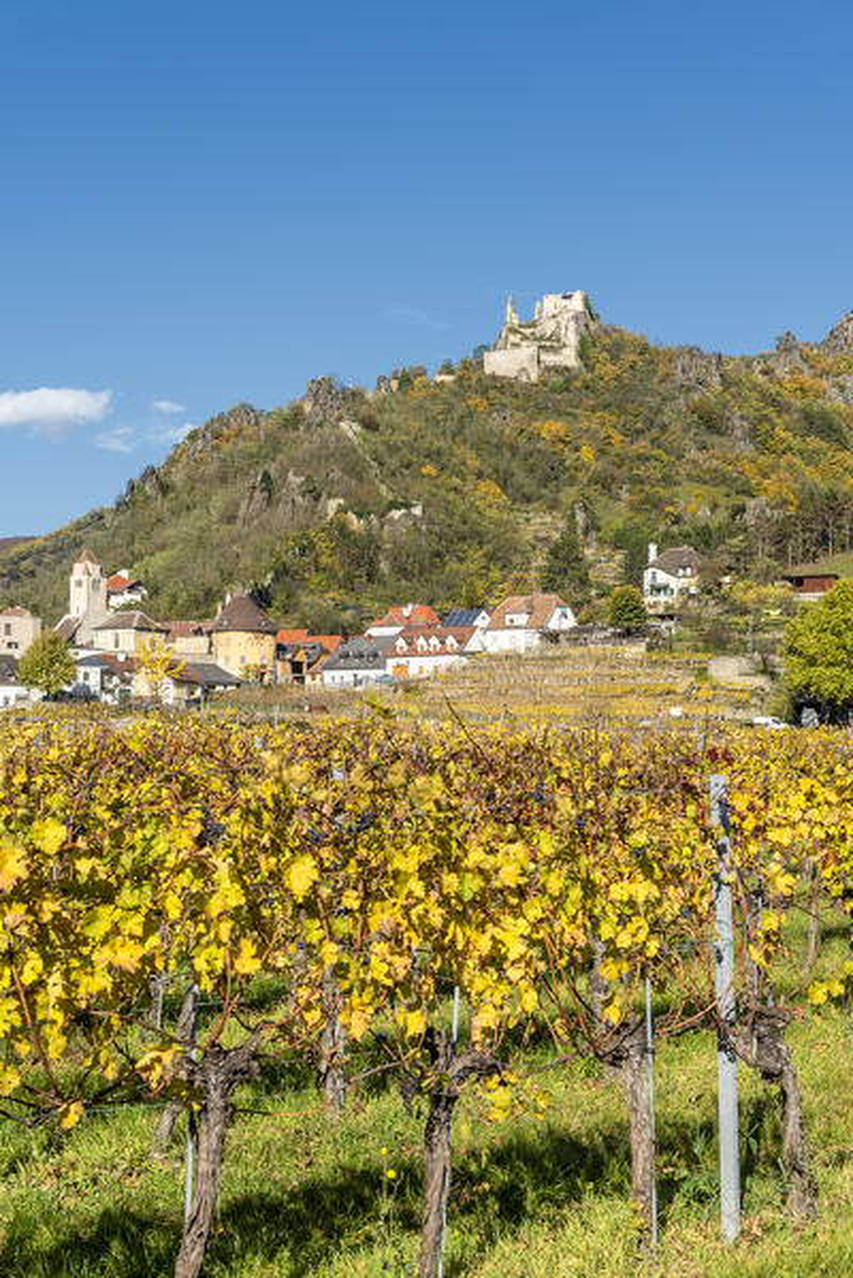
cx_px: 426
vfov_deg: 33.4
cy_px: 639
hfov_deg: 22.6
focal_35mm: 60
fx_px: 2130
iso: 100
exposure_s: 1/200
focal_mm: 60
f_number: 11
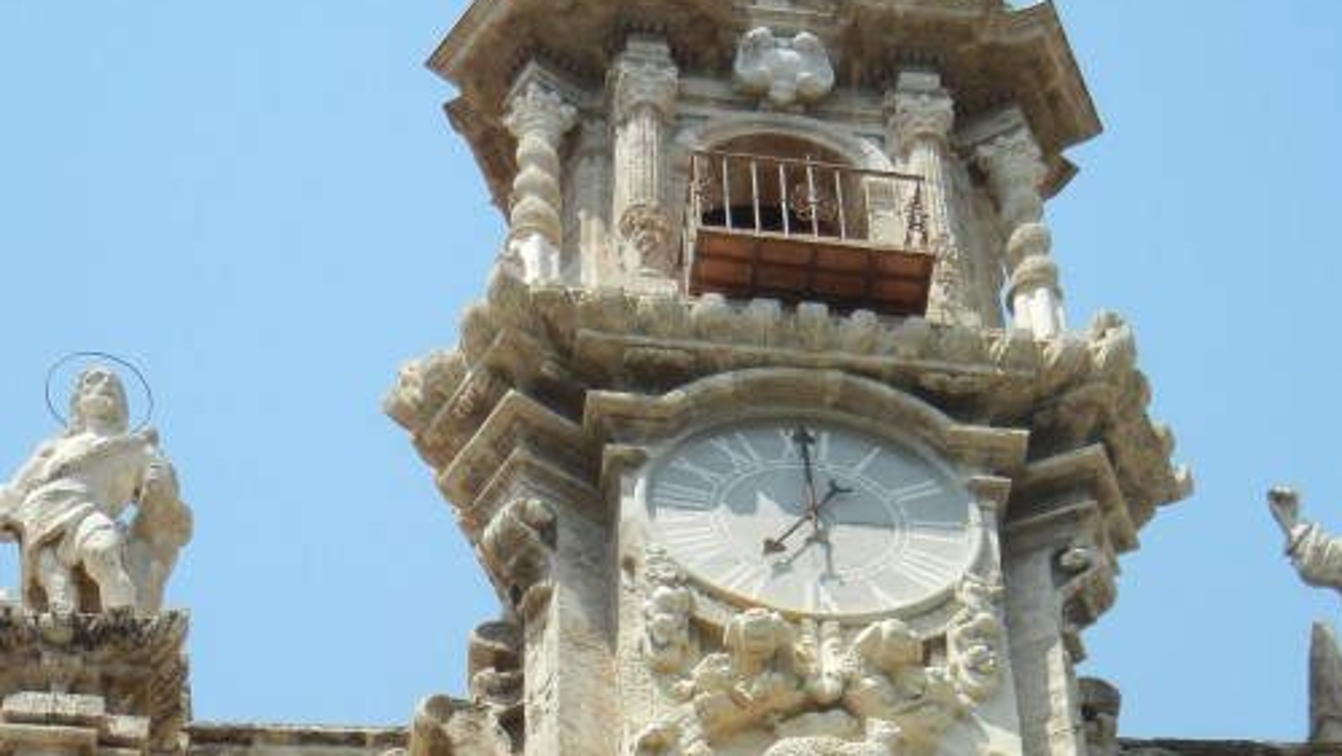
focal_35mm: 114
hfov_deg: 18.8
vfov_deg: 10.5
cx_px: 732
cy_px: 845
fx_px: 4058
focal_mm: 12.2
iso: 160
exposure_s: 1/746
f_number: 4.1
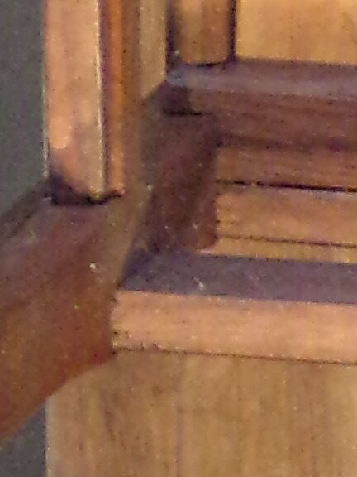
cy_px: -431
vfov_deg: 7.5
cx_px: 820
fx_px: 3520
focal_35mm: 256
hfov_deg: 5.6
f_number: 3.2
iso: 580
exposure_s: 1/17
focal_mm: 5.8
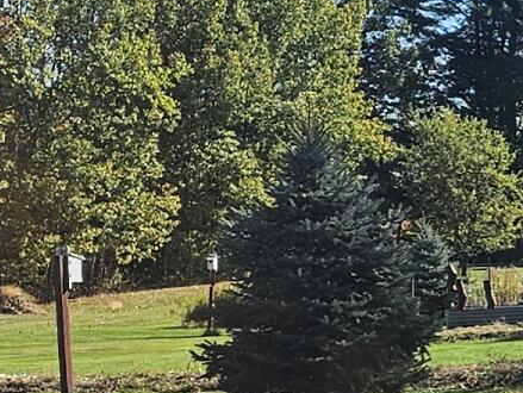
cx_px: 1263
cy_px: 417
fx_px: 2374
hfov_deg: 10.7
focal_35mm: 157
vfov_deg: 9.4
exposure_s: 1/601
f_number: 1.7
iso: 10
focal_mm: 6.3
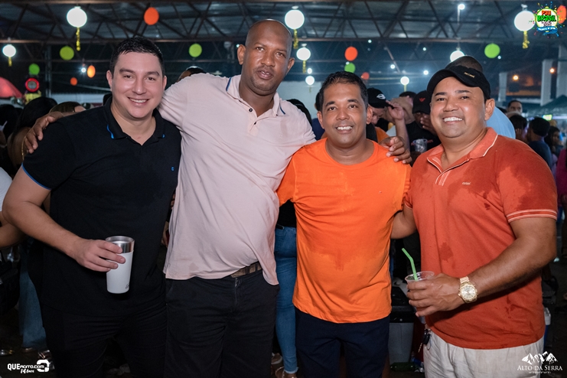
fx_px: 567
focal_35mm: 36
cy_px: 189
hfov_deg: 53.1
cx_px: 284
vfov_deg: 36.9
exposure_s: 1/320
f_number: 2.5
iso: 2500
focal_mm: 24
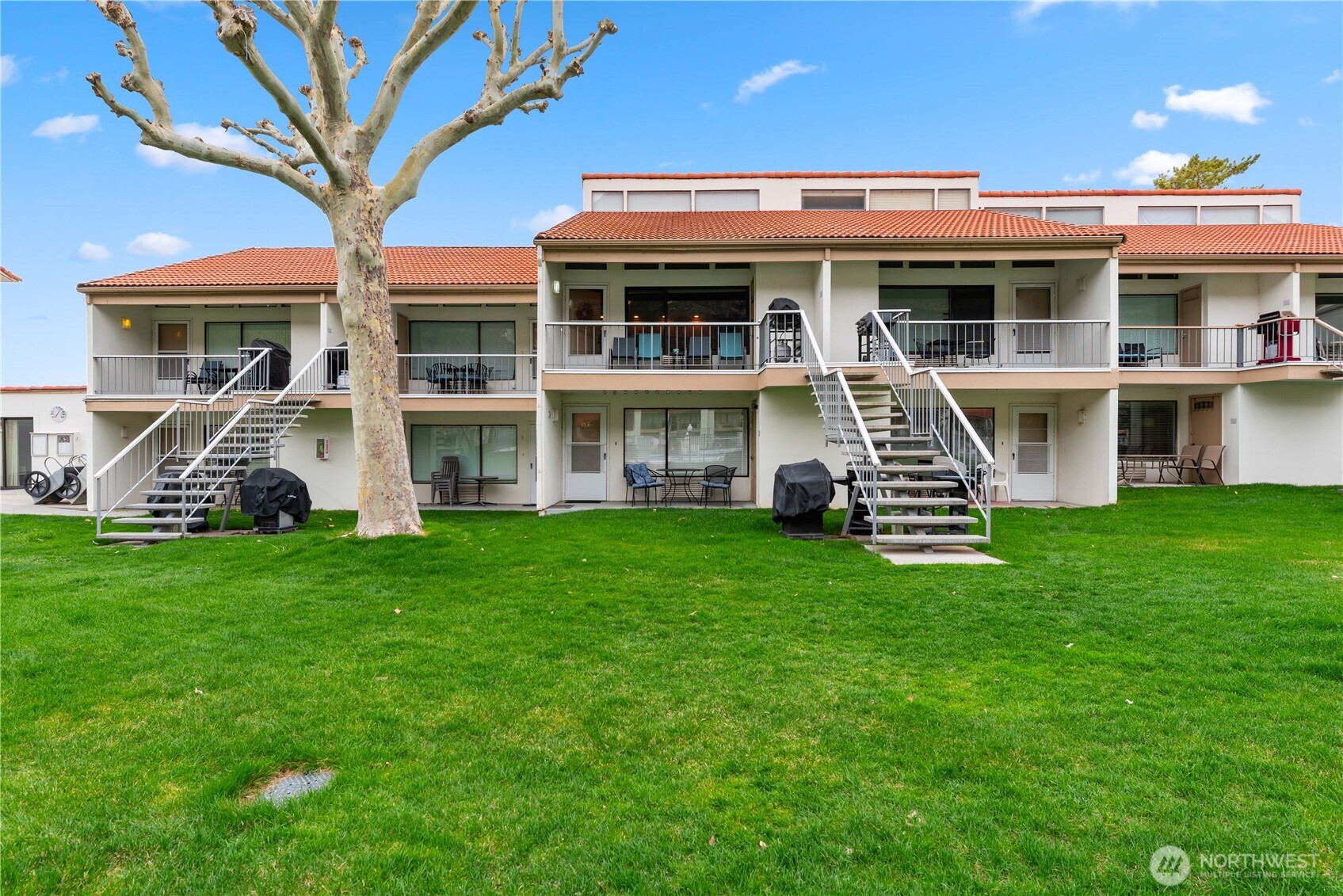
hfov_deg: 90.0
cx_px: 672
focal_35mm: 18
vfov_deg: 67.4
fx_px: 672
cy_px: 448
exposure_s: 1/60
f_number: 8
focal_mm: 18
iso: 100
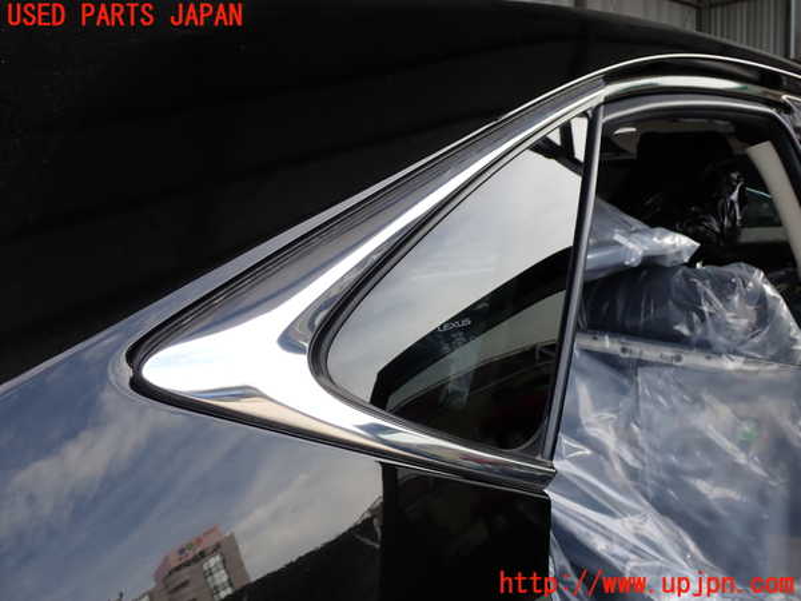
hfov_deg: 56.8
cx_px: 400
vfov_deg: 44.2
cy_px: 300
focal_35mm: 32
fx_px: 740
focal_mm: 5.79
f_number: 3.2
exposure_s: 1/160
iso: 100
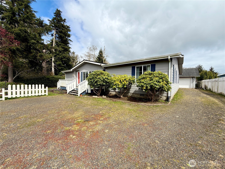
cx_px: 112
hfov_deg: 102.1
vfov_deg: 85.7
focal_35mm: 14
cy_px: 84
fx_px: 91
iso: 20
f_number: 2.2
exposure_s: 1/985
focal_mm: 2.22
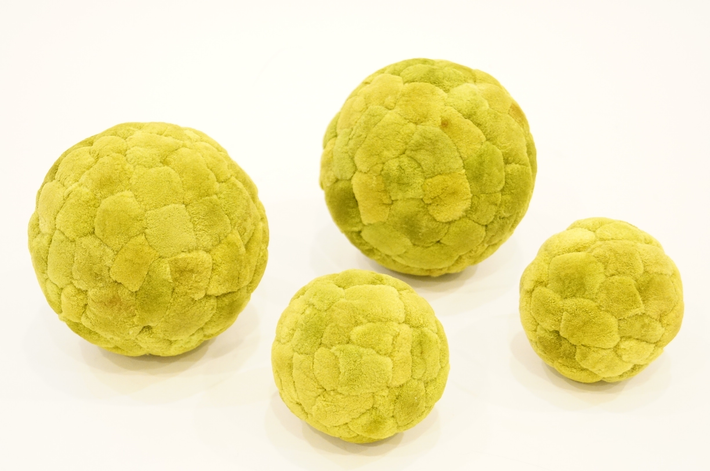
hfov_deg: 33.4
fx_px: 1181
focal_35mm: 60
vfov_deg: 22.5
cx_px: 355
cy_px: 236
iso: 3200
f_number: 5.6
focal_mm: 40
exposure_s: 1/30
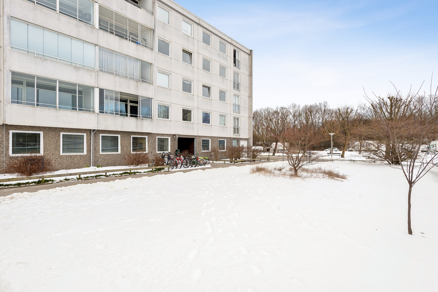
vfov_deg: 61.9
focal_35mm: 20
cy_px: 146
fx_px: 243
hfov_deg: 84.0
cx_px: 219
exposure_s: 1/200
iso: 200
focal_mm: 20
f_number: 10
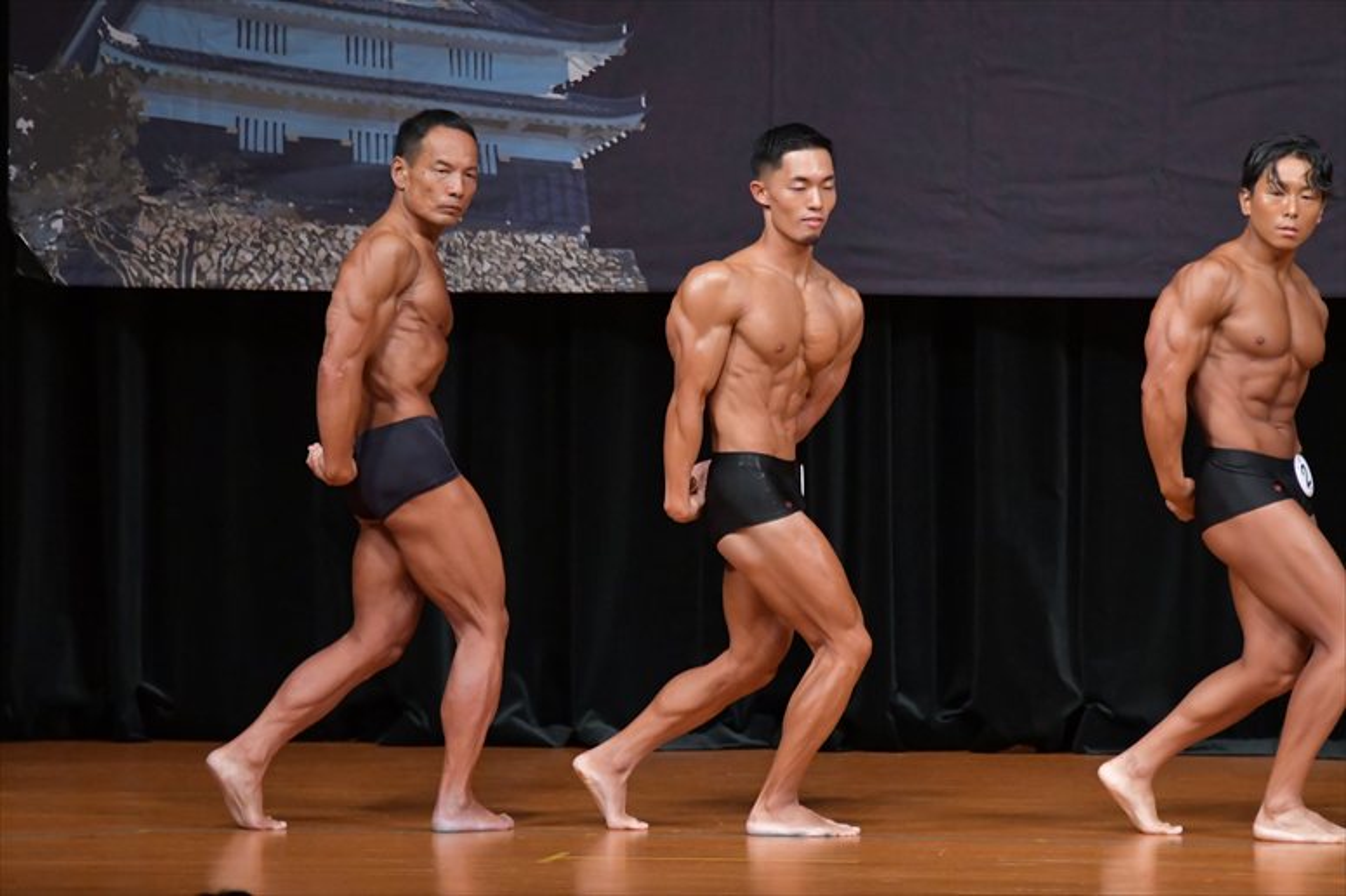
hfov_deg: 7.2
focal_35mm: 285
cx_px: 673
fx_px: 10651
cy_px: 448
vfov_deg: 4.8
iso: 5000
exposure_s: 1/400
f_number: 5.6
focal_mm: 190
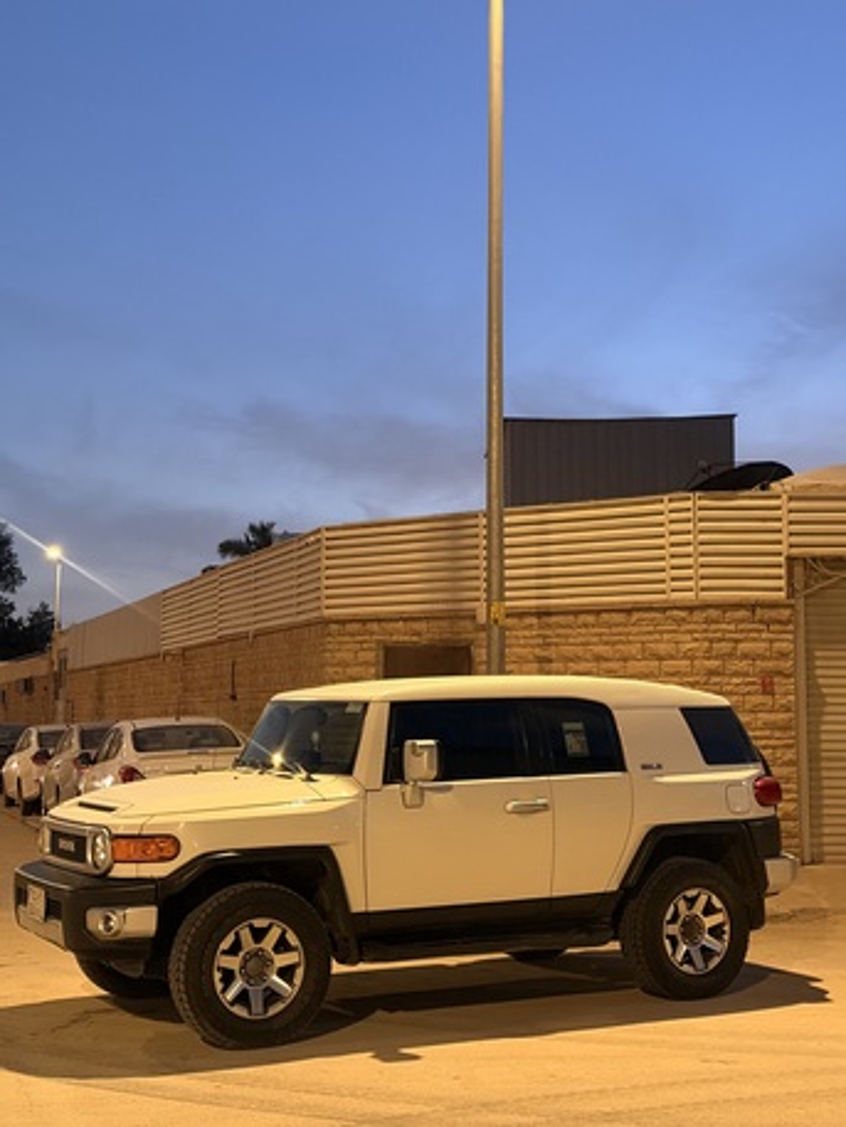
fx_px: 1563
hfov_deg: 30.3
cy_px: 564
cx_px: 423
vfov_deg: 39.6
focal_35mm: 48
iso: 640
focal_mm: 6.76
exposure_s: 1/30
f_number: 1.78
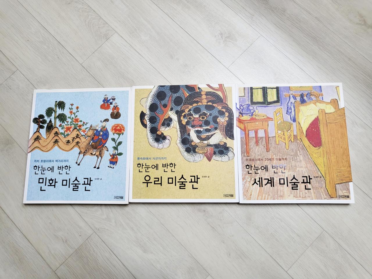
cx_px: 186
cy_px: 140
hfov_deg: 67.3
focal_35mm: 26
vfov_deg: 53.1
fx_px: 279
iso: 160
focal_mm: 4.25
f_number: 1.8
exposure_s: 1/120
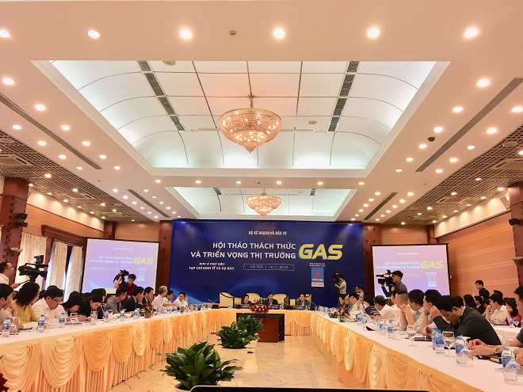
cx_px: 262
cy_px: 196
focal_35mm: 29
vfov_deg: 48.2
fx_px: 438
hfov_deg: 61.7
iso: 32
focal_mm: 4.15
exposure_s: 1/33
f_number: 2.2
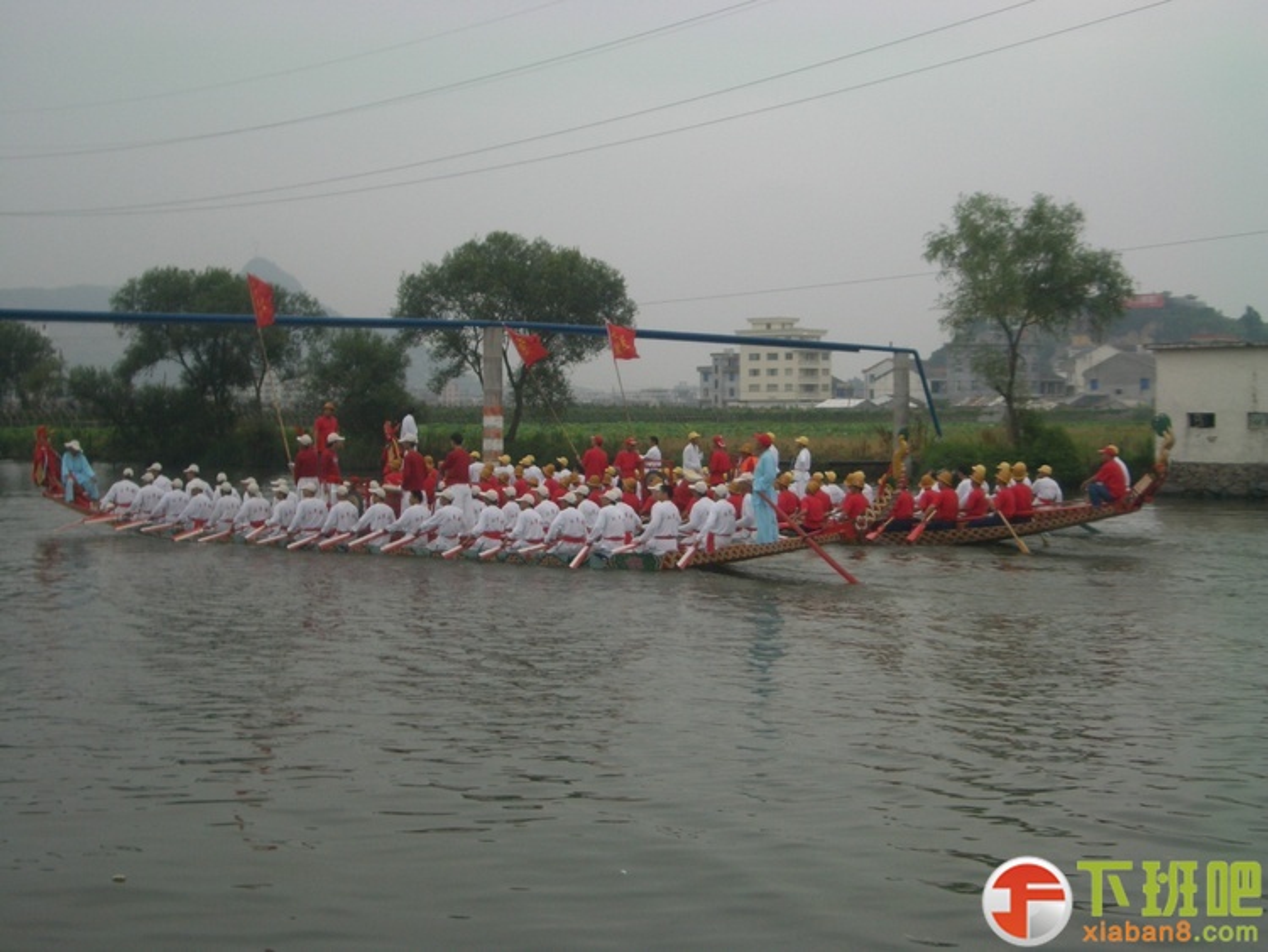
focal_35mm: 49
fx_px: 1795
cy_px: 476
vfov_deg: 29.7
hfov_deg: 38.9
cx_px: 634
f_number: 3.1
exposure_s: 1/400
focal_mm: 8.2
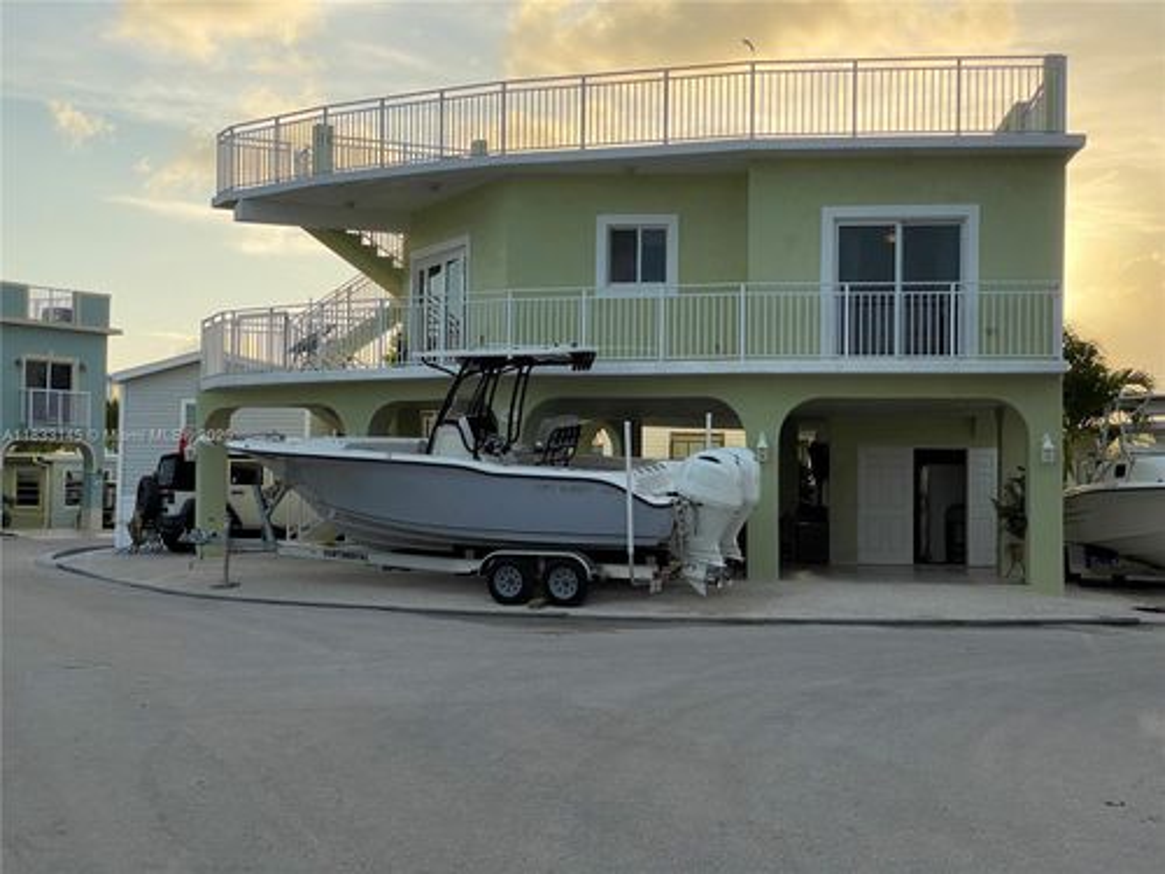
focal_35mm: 52
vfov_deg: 28.0
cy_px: 437
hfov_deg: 36.8
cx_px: 582
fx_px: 1750
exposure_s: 1/1497
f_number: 2
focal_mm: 6
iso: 20
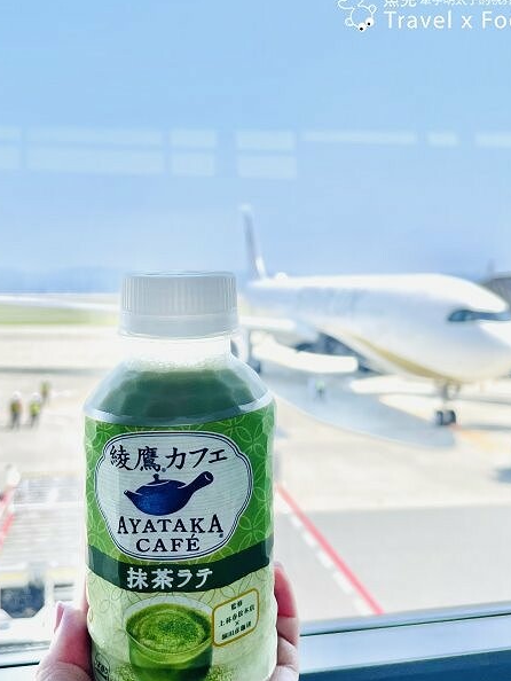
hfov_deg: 40.7
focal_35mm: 35
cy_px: 306
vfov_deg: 52.5
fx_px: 688
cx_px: 237
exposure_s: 1/500
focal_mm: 4.2
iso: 32
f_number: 1.6
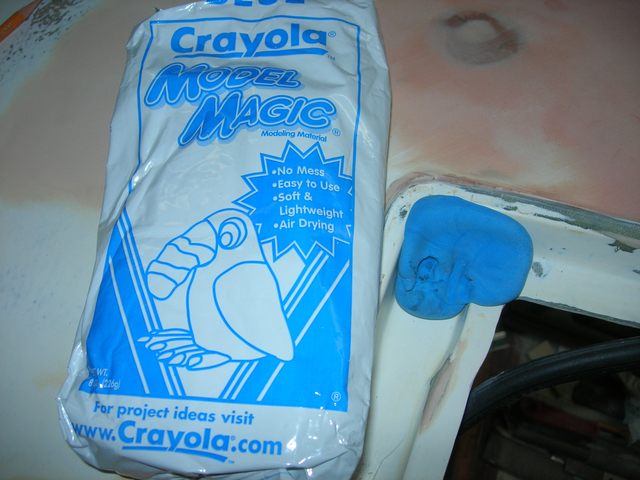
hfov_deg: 49.0
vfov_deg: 37.7
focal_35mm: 38
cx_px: 320
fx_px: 703
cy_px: 240
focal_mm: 7.8
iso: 64
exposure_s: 1/60.1
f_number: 2.8
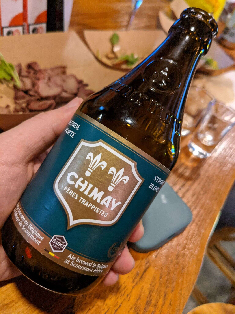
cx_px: 118
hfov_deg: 51.4
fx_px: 244
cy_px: 157
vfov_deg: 65.3
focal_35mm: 27
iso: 840
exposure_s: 1/33.3
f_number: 1.73
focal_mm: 4.38
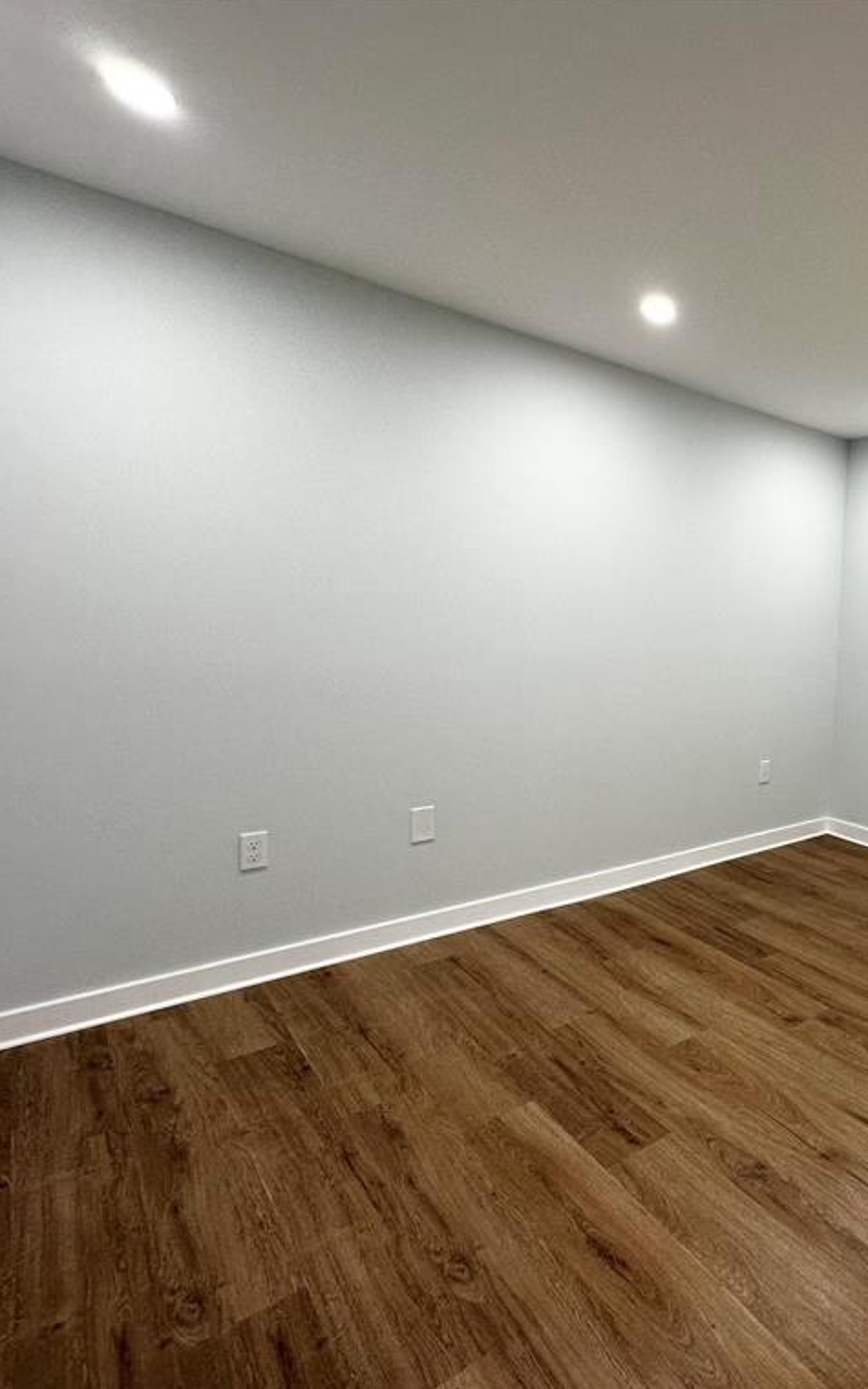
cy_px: 694
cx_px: 788
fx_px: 757
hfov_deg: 52.2
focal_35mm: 20
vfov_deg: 85.1
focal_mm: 2.22
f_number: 2.2
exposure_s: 1/120
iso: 125
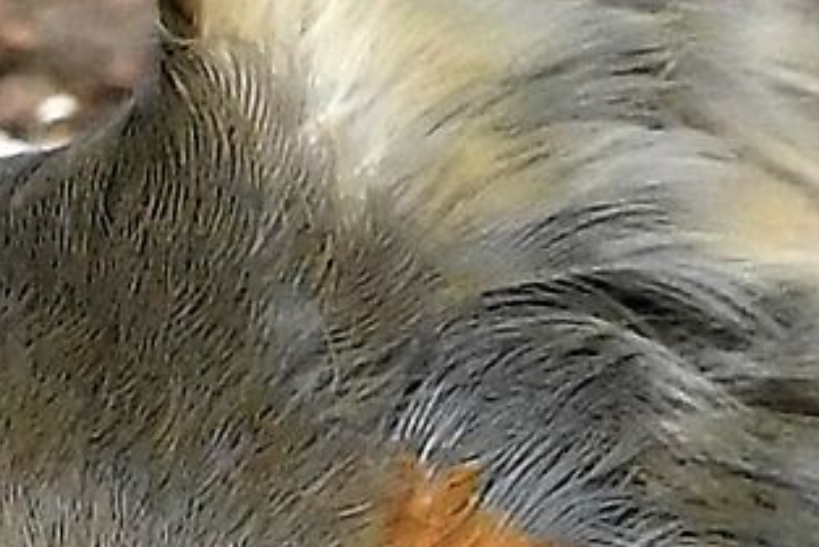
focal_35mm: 3220
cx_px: 68
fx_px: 73285
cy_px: 94
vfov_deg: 0.4
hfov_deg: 0.6
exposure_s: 1/4000
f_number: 9
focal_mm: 280
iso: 3200
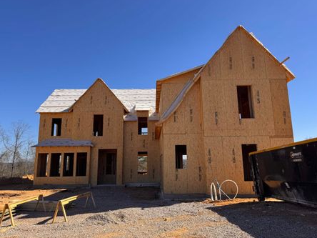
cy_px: 109
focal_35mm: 27
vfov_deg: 51.3
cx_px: 156
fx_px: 247
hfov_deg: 65.3
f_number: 1.78
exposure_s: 1/4310
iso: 80
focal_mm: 6.76
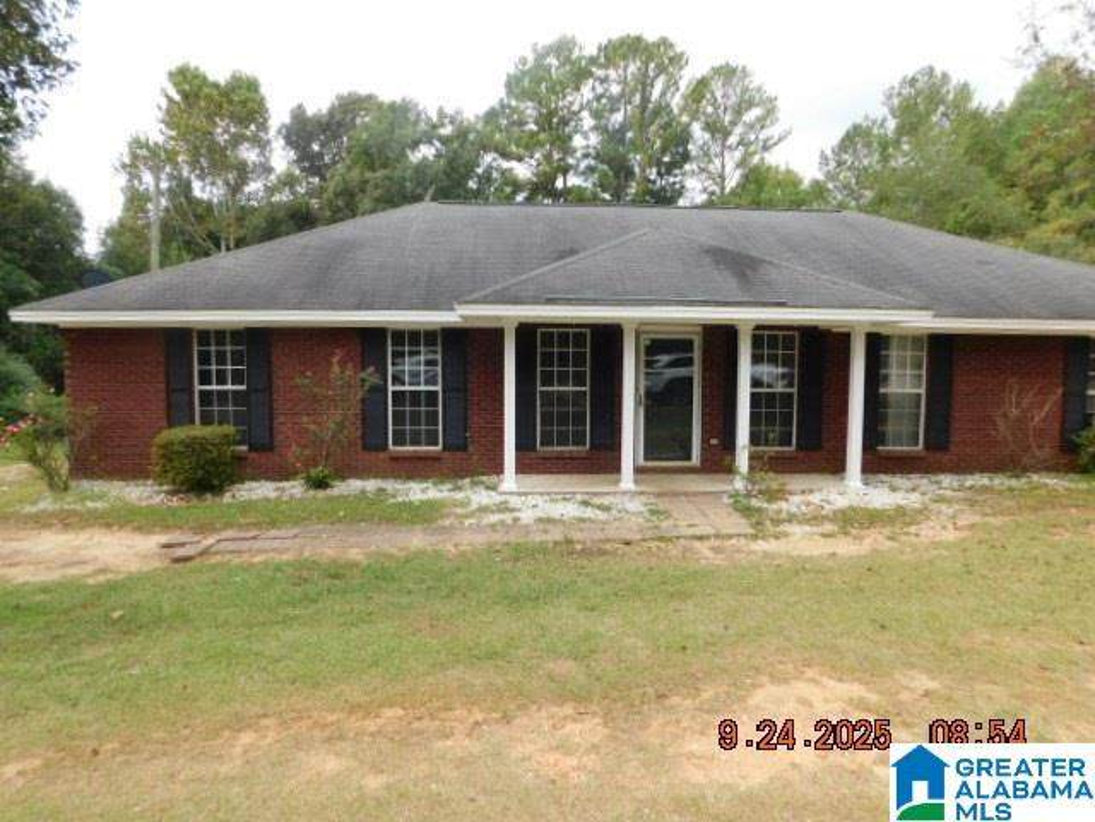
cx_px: 548
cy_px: 411
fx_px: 728
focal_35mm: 23
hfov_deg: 73.9
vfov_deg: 58.9
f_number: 3
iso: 125
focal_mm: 4
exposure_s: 1/400
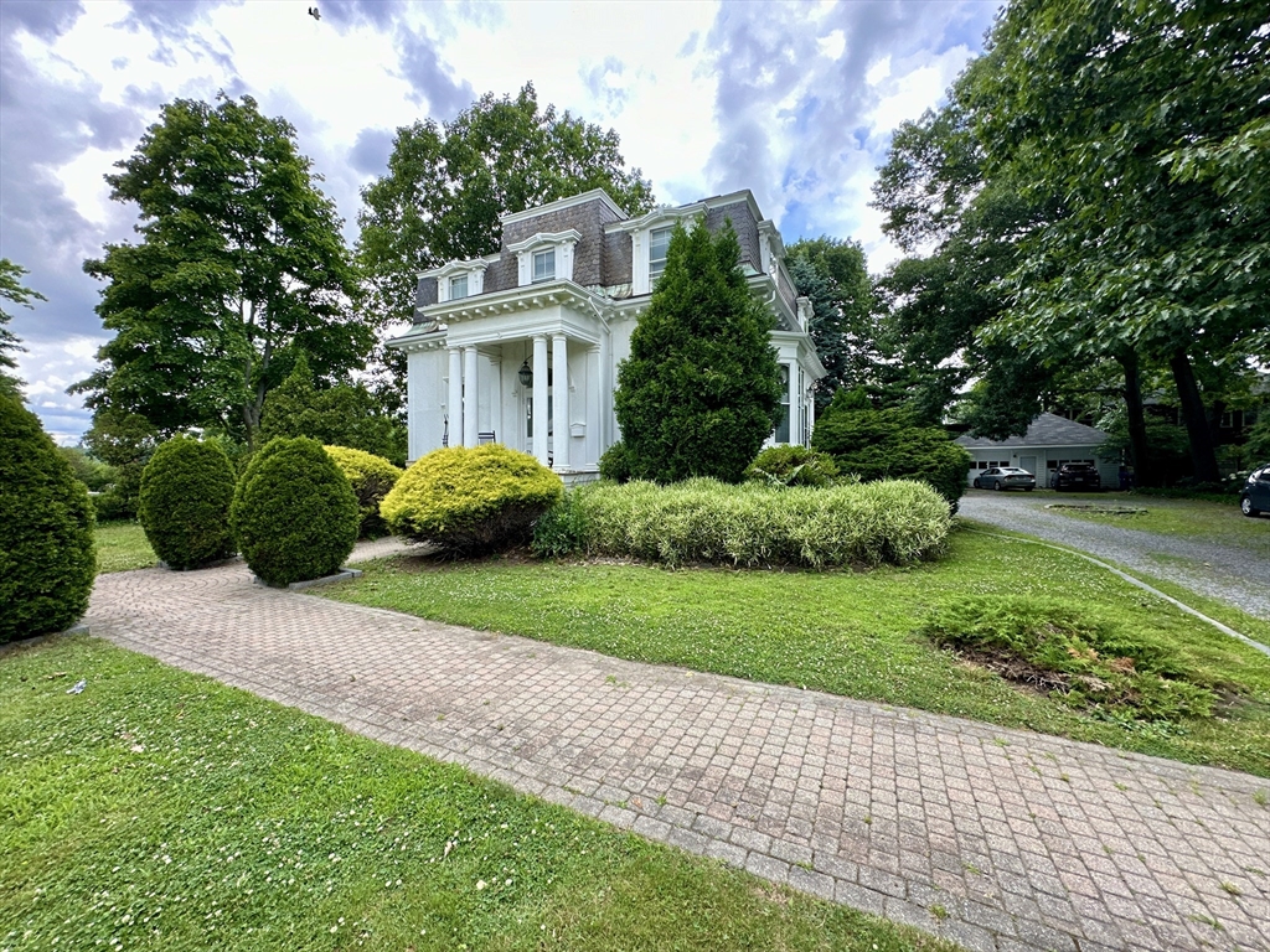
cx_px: 635
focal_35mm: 14
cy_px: 476
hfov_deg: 102.1
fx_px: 514
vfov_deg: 85.7
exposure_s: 1/245
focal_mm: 2.22
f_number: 2.2
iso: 40
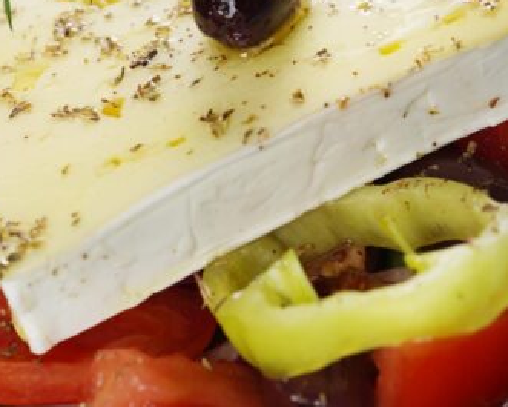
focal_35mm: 87
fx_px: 1308
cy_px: 89
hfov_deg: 22.0
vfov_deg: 17.5
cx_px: 227
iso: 200
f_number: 6.3
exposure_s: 1/100
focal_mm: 40
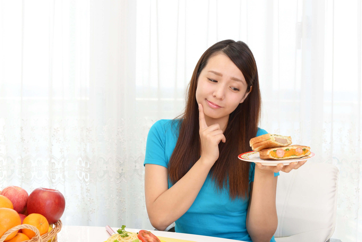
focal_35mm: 50
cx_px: 181
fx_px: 503
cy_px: 121
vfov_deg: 27.0
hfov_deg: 39.6
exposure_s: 1/100
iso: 100
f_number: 7.1
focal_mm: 50
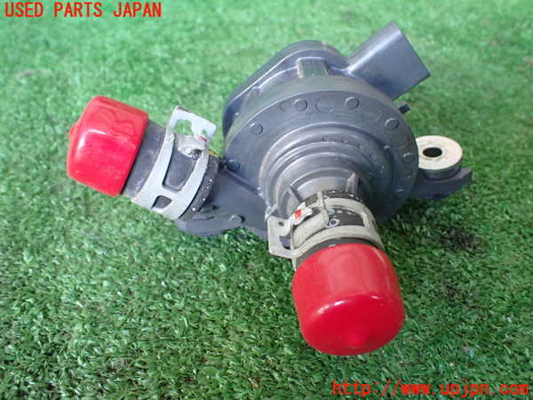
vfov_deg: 46.8
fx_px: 462
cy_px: 200
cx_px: 266
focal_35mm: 30
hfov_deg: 60.0
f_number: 2.3
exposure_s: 1/125
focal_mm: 5.4
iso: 800
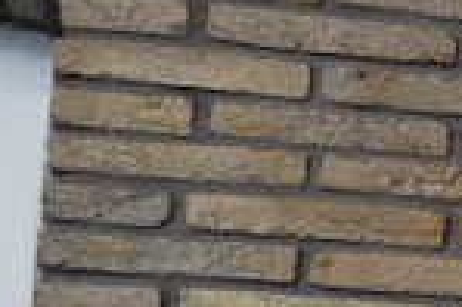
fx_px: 1923
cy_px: 349
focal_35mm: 150
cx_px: 1178
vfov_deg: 9.0
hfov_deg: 11.1
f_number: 3.5
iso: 12800
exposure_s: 1/160
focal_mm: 28
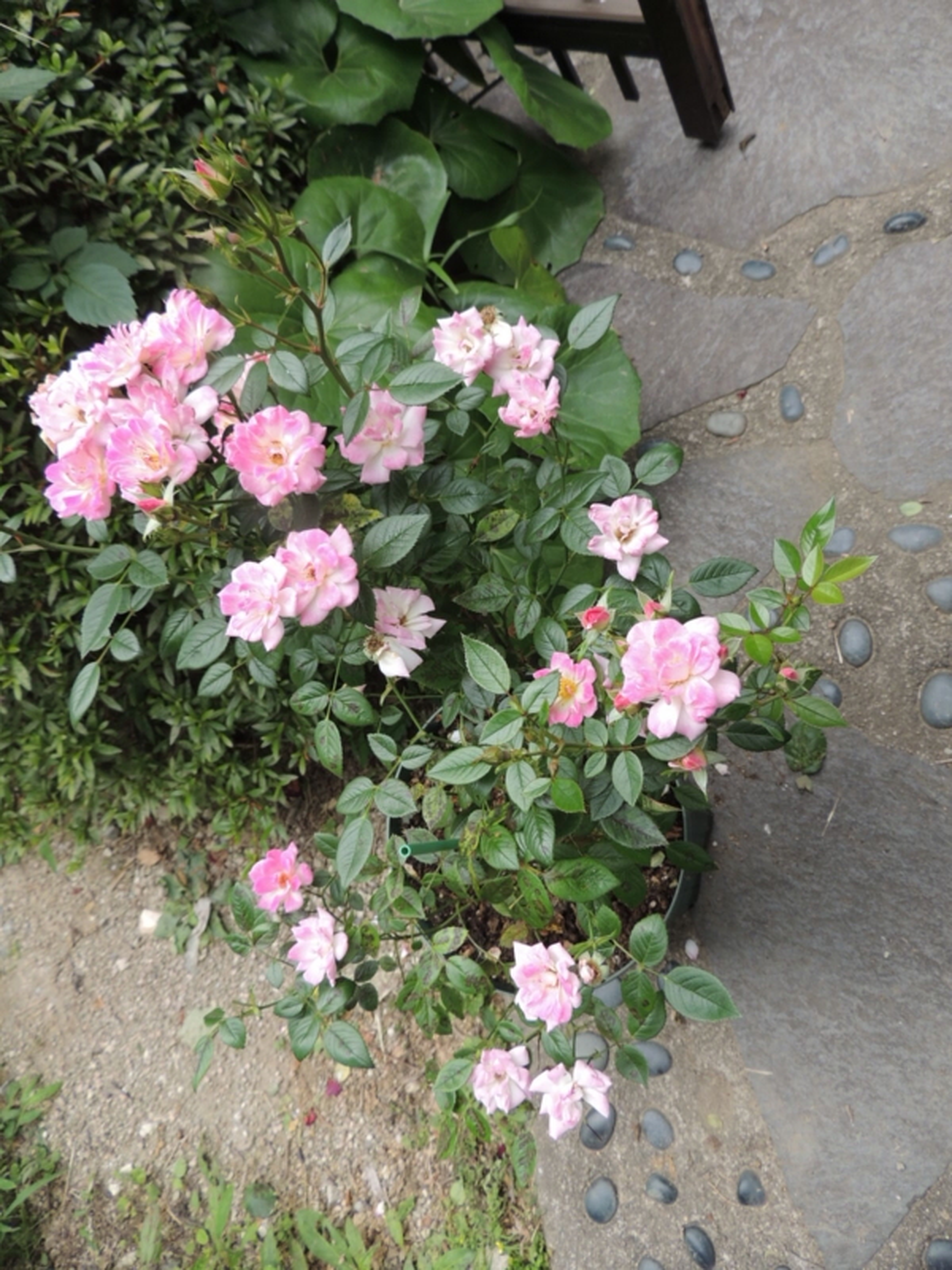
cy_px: 635
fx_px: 880
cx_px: 476
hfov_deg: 56.8
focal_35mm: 24
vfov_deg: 71.6
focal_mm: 4.3
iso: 100
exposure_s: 1/200
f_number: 3
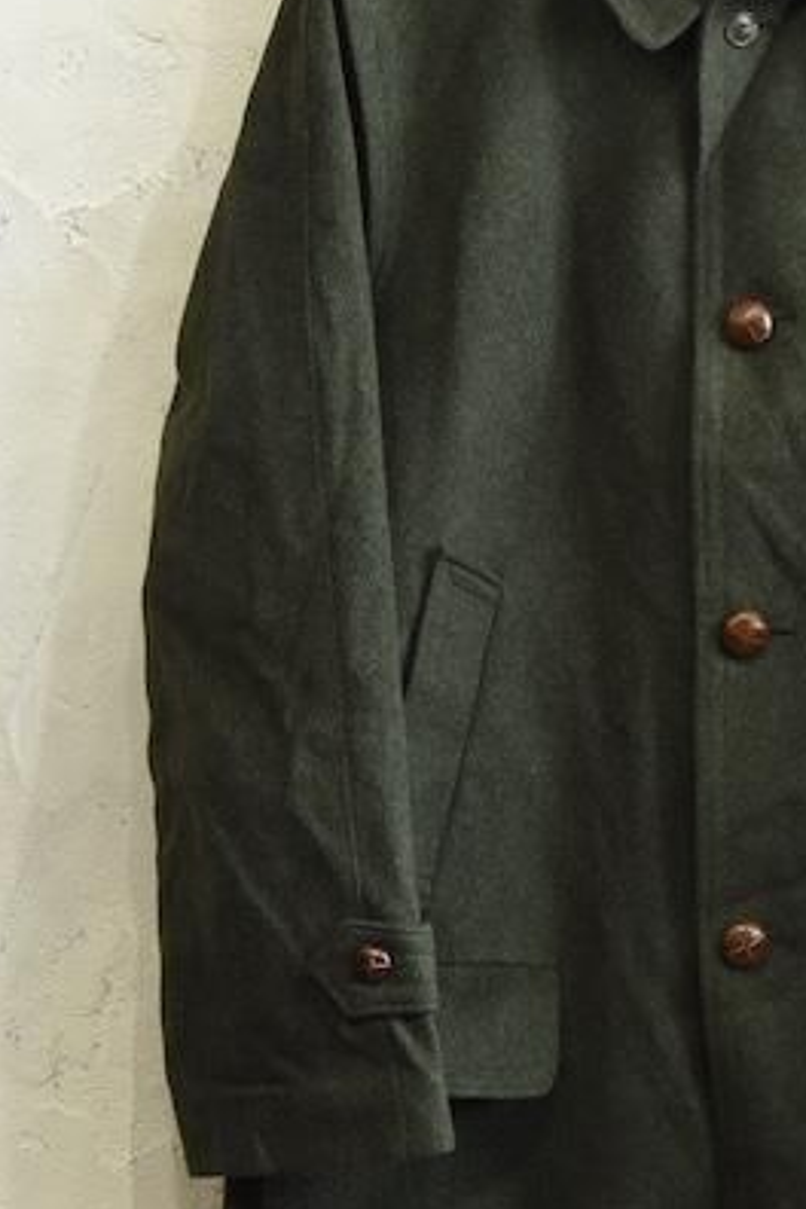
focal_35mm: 76
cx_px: 757
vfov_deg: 26.6
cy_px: 513
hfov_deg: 17.6
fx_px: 2552
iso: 2000
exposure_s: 1/80
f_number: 5.6
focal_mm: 40
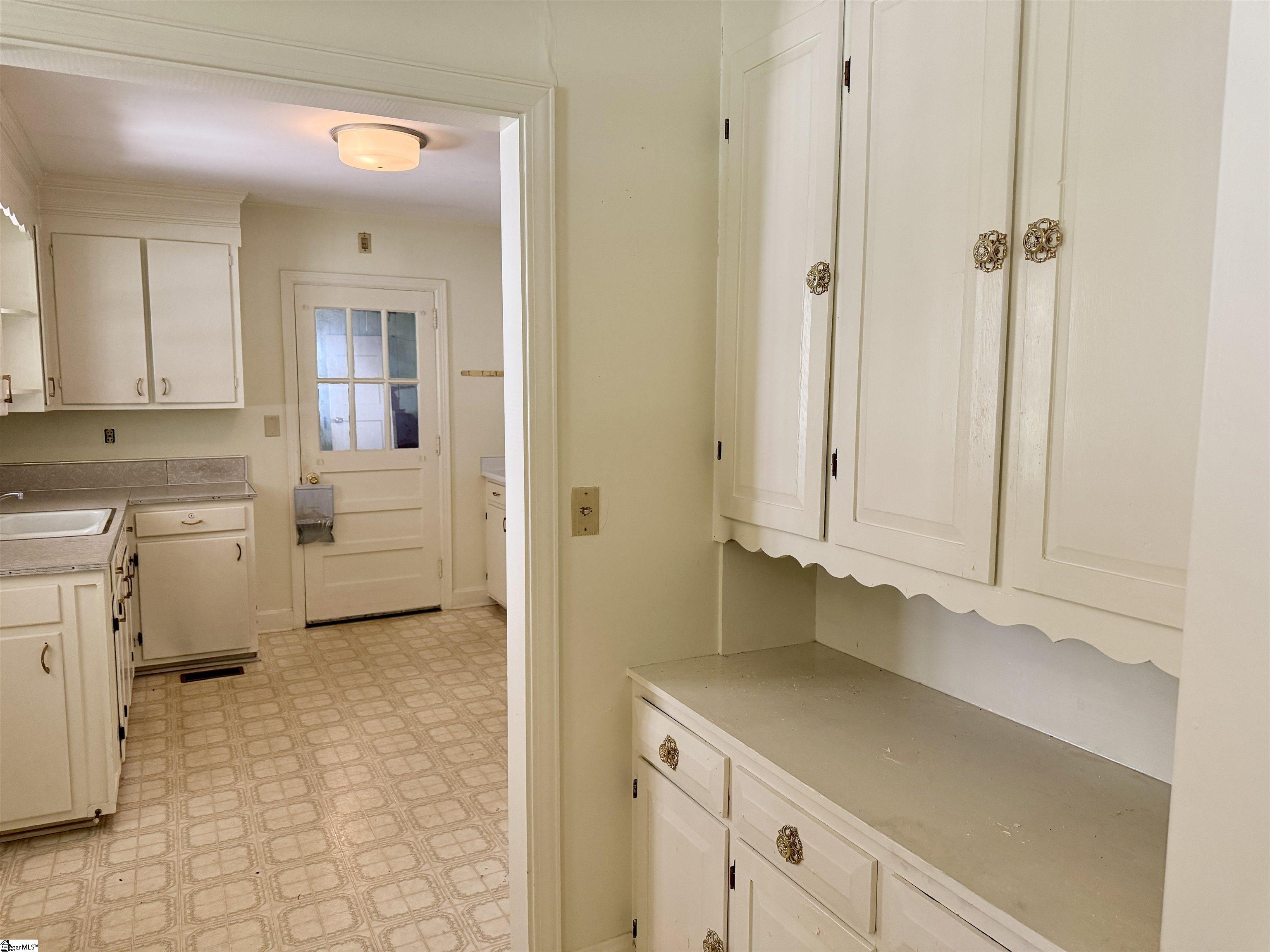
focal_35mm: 24
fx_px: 881
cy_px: 476
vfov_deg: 56.8
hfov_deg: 71.6
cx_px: 635
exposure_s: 1/120
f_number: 1.78
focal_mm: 6.76
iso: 250
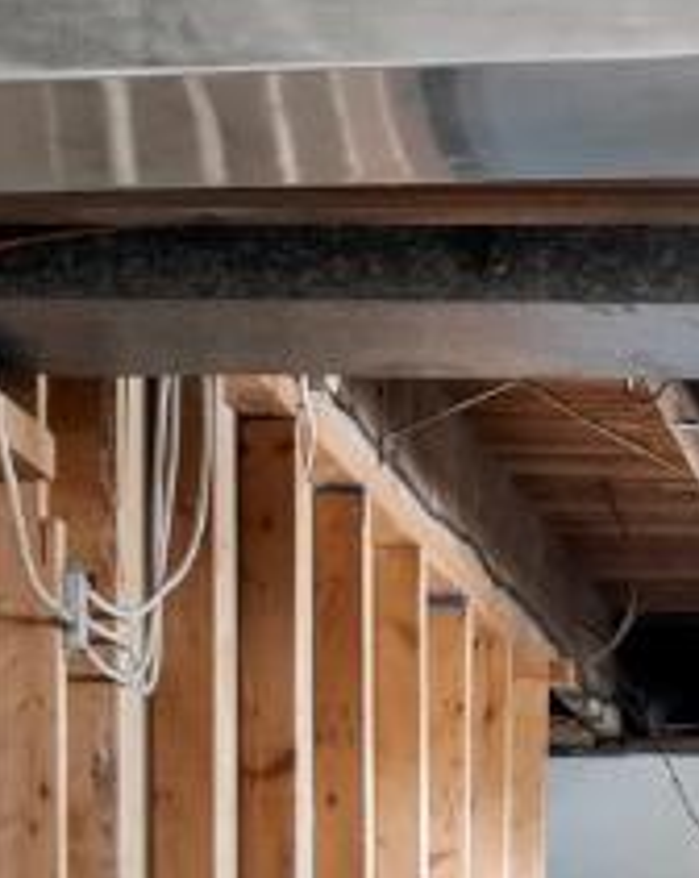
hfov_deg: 10.1
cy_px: 1259
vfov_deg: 12.6
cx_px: 1115
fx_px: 3786
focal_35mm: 146
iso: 250
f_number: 10
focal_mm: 16
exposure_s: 8
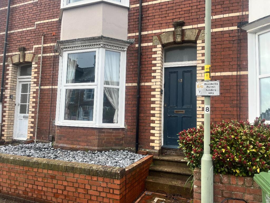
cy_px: 102
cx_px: 135
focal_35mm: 26
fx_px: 203
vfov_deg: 53.1
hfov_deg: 67.3
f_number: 1.6
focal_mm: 5.1
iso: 40
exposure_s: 1/242
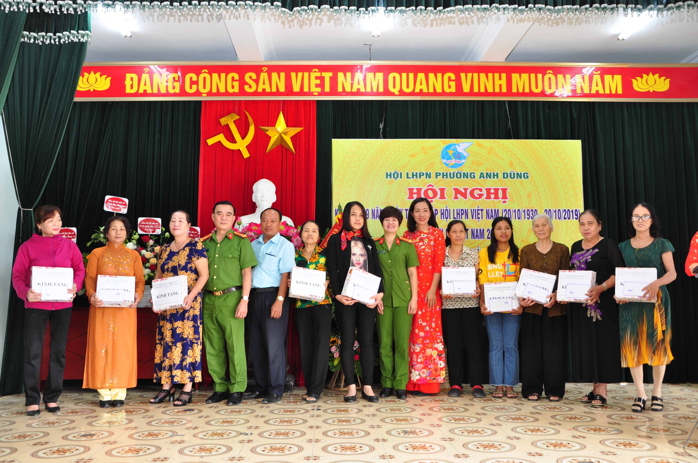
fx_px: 639
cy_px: 232
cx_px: 349
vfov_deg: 39.9
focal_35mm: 33
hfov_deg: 57.3
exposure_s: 1/13
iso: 250
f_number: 5.6
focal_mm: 22
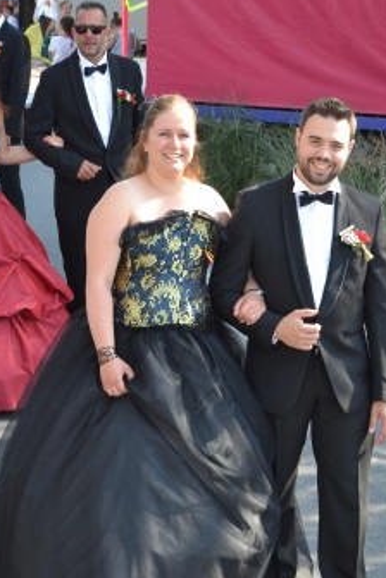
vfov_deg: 19.8
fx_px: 1656
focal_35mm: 103
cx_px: 200
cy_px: 330
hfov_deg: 13.3
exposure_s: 1/125
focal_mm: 48
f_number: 5.6
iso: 220
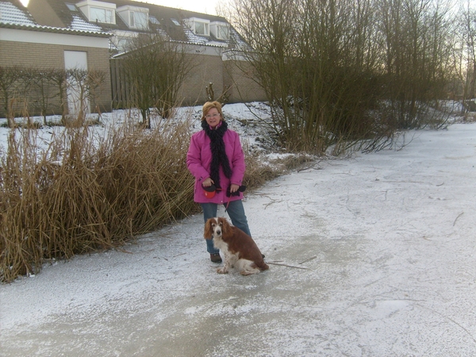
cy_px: 178
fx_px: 481
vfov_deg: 40.7
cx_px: 238
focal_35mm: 35
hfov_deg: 52.6
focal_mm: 5.8
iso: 80
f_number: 2.8
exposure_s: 1/180
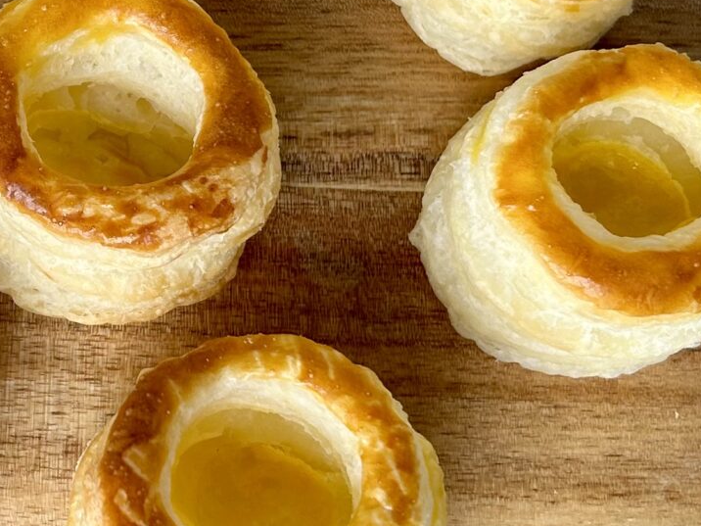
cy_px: 79
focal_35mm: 93
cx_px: 63
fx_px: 1883
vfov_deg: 15.7
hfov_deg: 20.6
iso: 40
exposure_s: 1/192
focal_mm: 5.7
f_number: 1.5
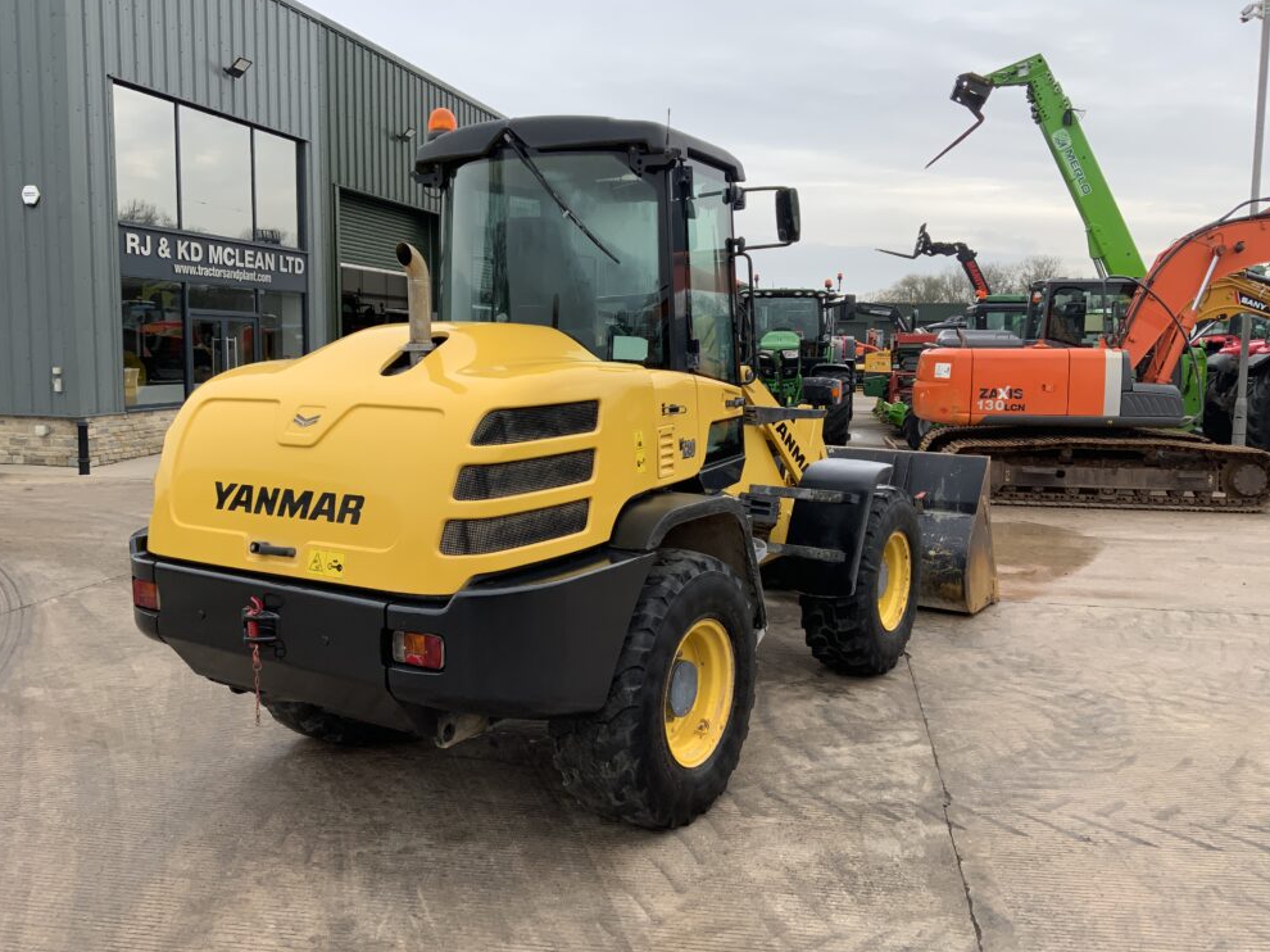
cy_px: 462
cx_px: 643
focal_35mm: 30
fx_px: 1100
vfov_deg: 46.8
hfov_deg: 60.0
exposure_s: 1/256
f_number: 1.8
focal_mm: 3
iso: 16
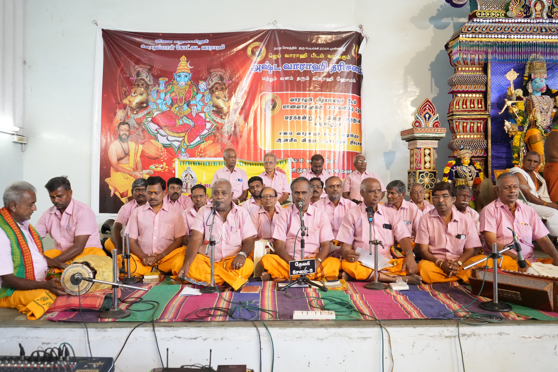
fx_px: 434
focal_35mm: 28
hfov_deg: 65.5
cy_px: 186
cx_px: 279
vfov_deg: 46.4
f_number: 3.5
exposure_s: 1/320
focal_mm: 28
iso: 6400
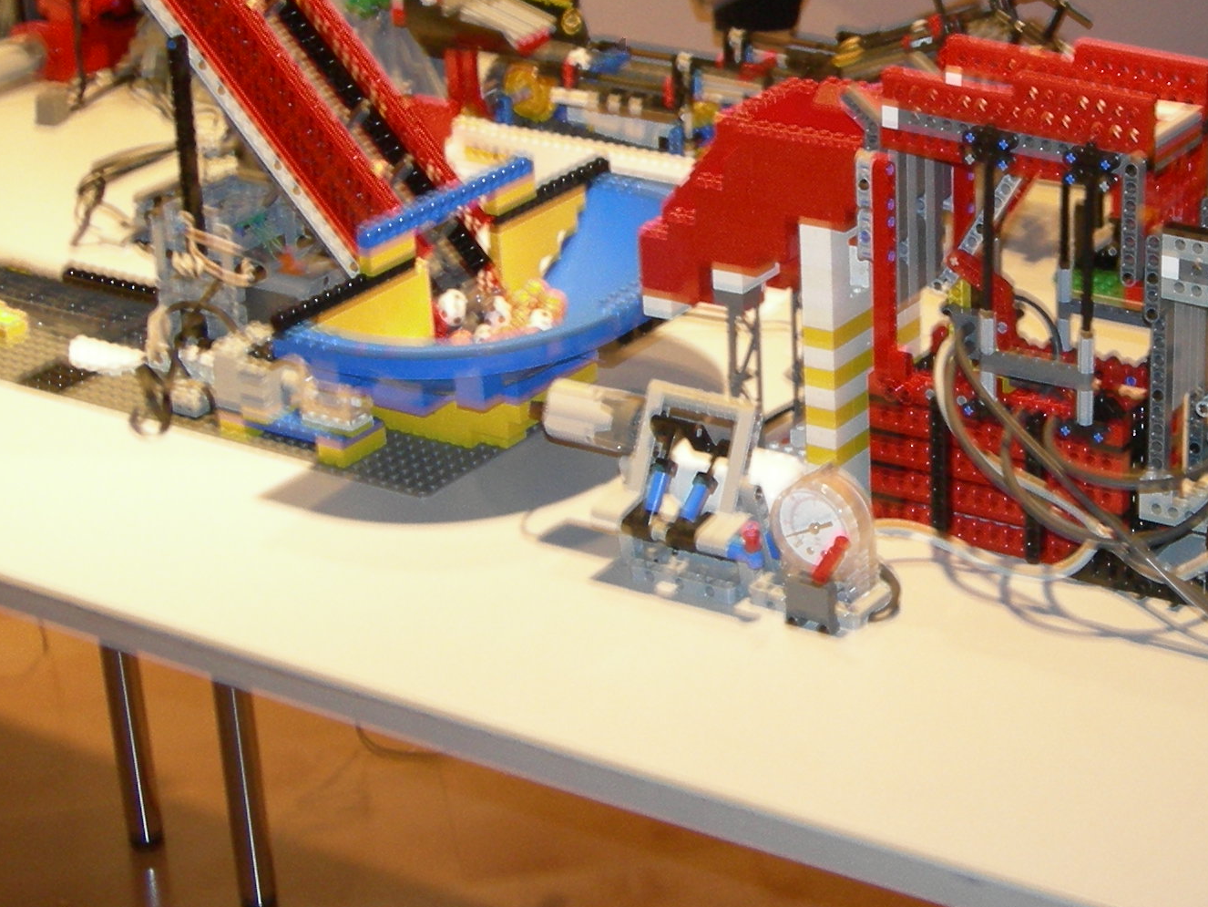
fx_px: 3002
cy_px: 275
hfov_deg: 22.3
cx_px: 1045
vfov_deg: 17.1
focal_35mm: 86
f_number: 2.9
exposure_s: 1/5.5
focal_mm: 9.1
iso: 200
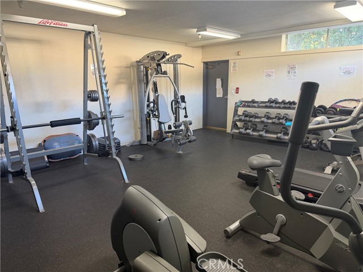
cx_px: 182
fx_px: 252
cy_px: 136
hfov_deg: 71.6
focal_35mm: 24
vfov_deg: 56.8
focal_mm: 6.76
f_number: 1.78
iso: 250
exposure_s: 1/60
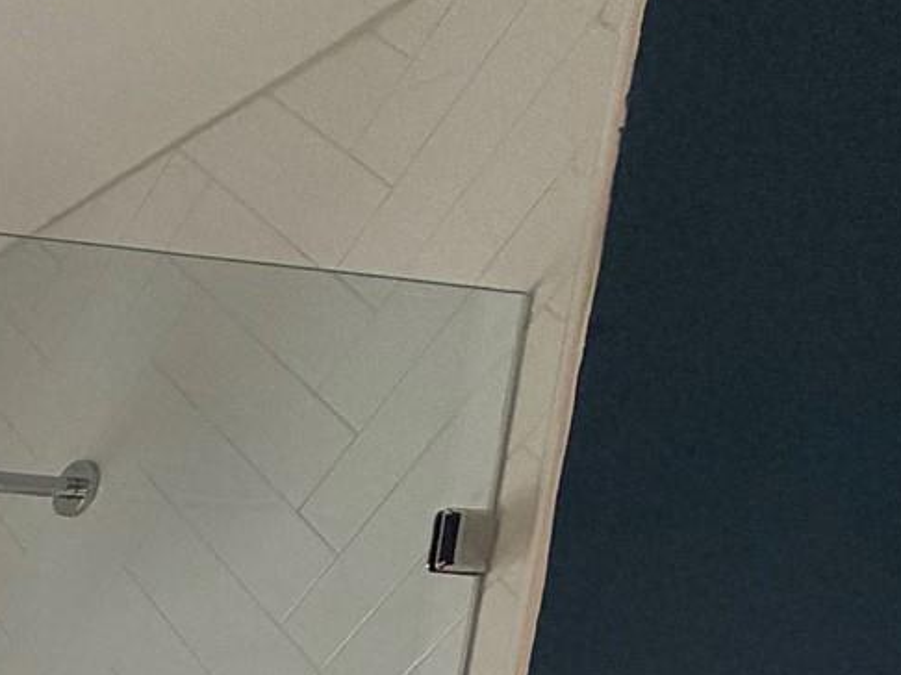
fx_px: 1535
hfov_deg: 19.4
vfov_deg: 19.3
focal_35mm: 59
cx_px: -882
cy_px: 1187
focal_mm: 2.22
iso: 160
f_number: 2.2
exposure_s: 1/120
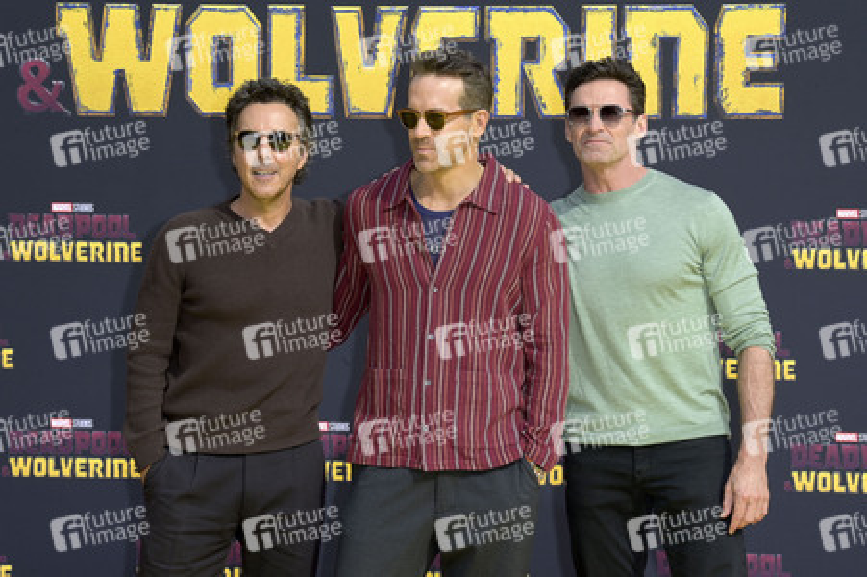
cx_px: 434
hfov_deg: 19.5
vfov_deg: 13.0
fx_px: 2527
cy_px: 288
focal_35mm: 105
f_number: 14
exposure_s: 1/200
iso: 320
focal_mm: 105
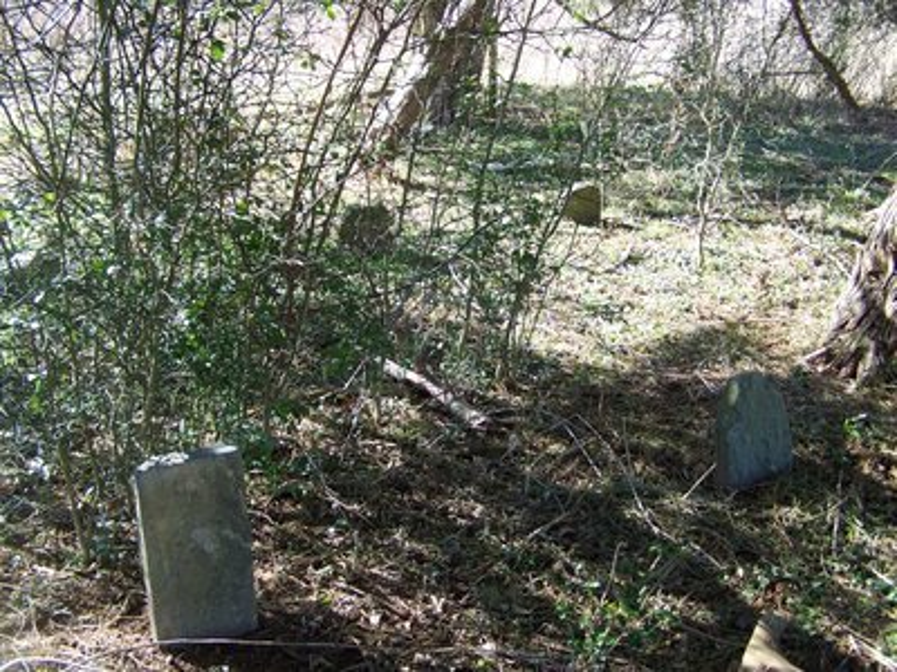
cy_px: 336
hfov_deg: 49.0
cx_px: 448
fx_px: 985
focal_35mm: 38
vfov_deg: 37.7
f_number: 2.8
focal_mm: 6.3
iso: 64
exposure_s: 1/80
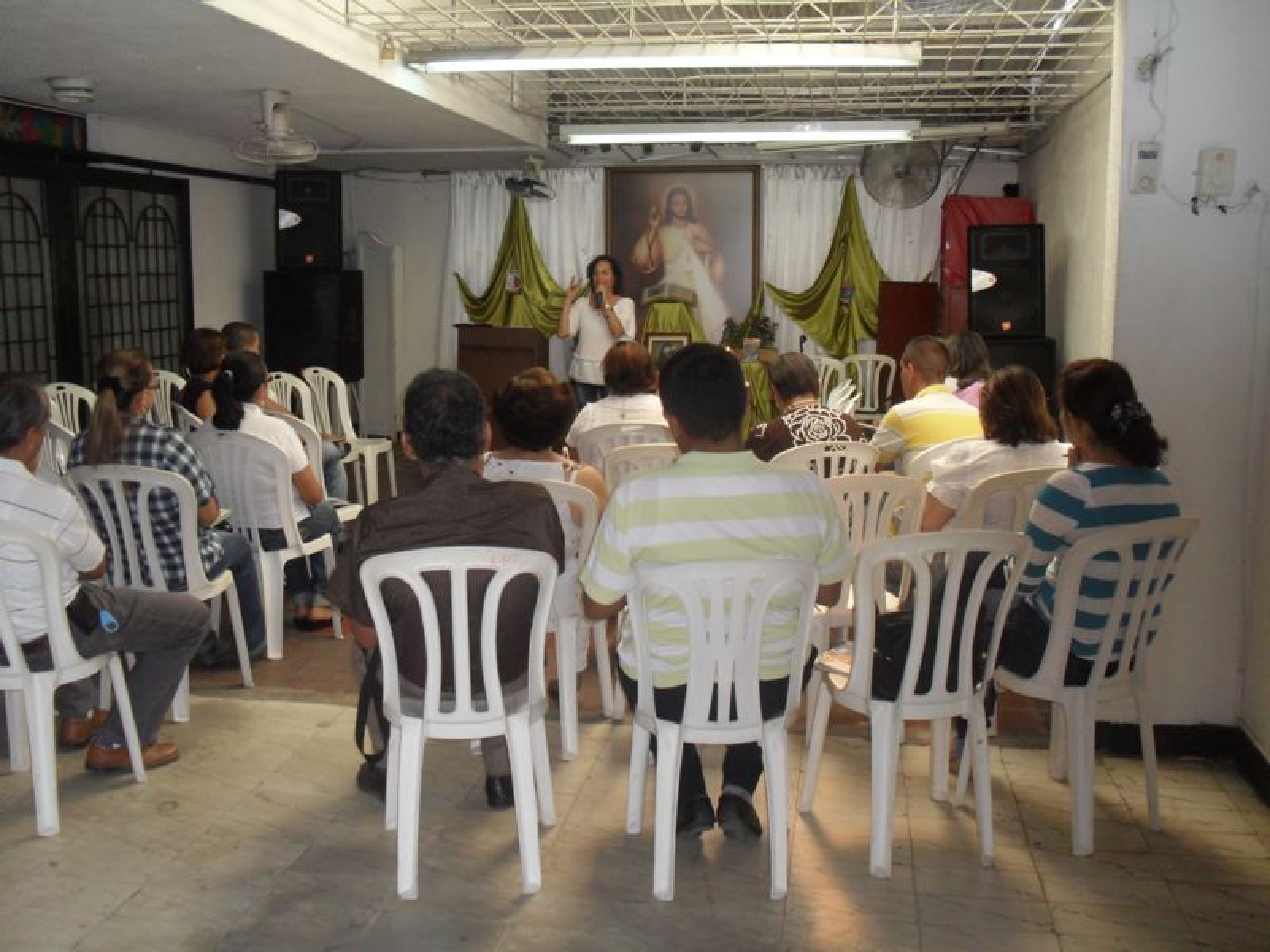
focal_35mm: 35
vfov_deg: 40.7
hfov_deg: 52.6
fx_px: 1284
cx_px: 635
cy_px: 476
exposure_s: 1/45
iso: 200
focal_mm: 6.3
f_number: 3.2
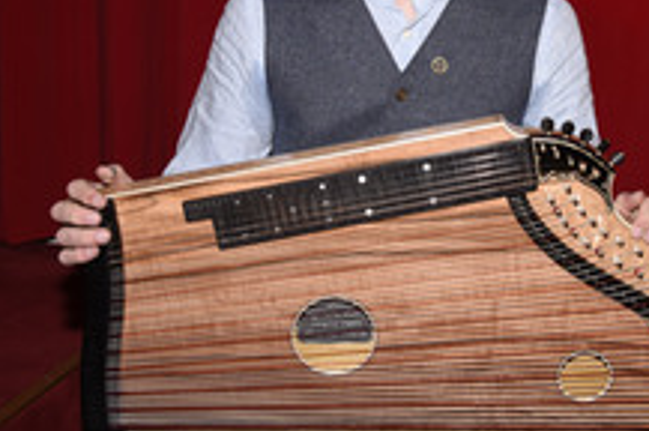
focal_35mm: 79
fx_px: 1422
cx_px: 480
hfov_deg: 25.4
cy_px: 102
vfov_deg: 17.1
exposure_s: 1/125
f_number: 6.3
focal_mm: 38
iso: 800
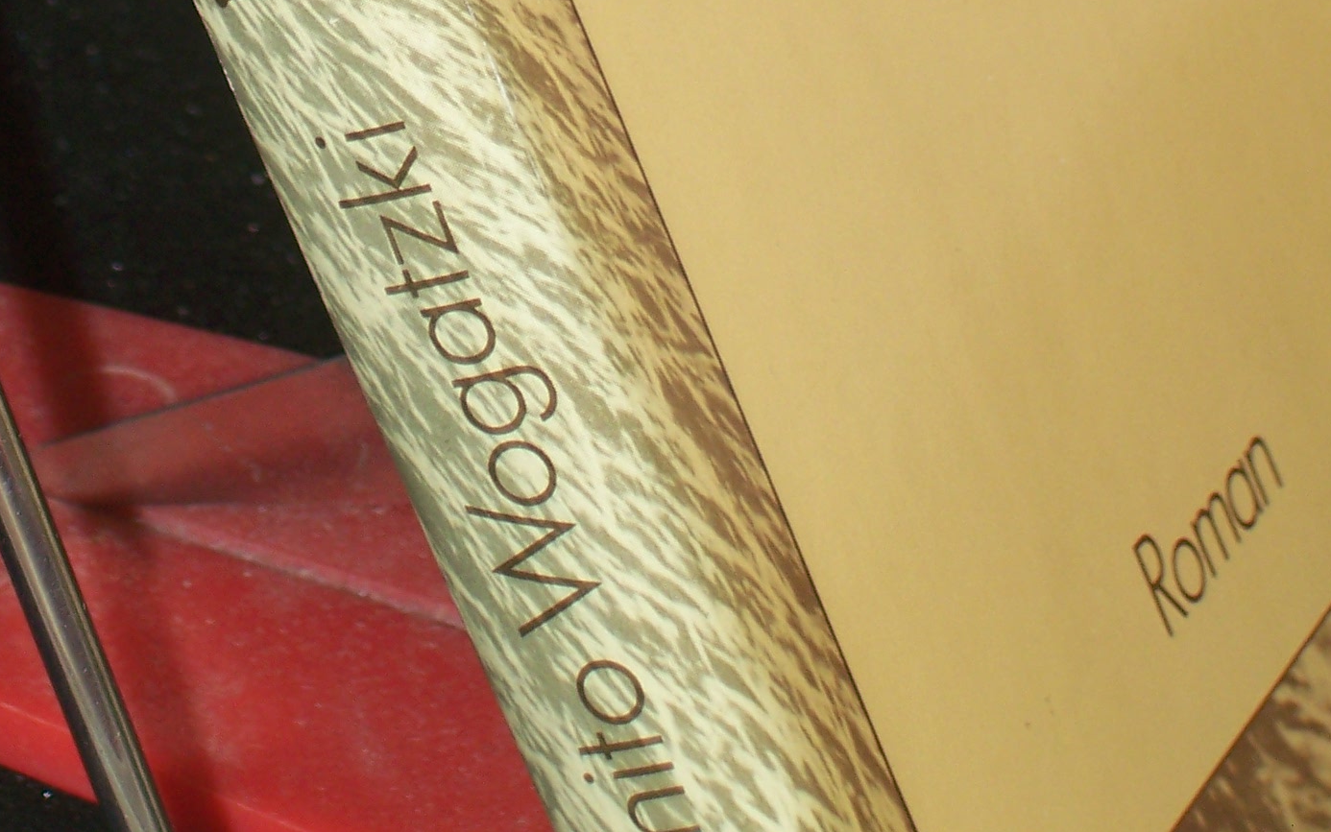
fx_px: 8019
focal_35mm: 221
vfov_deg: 5.9
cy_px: -517
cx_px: 337
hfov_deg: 9.5
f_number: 4.6
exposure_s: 1/100
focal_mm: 16.8
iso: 80
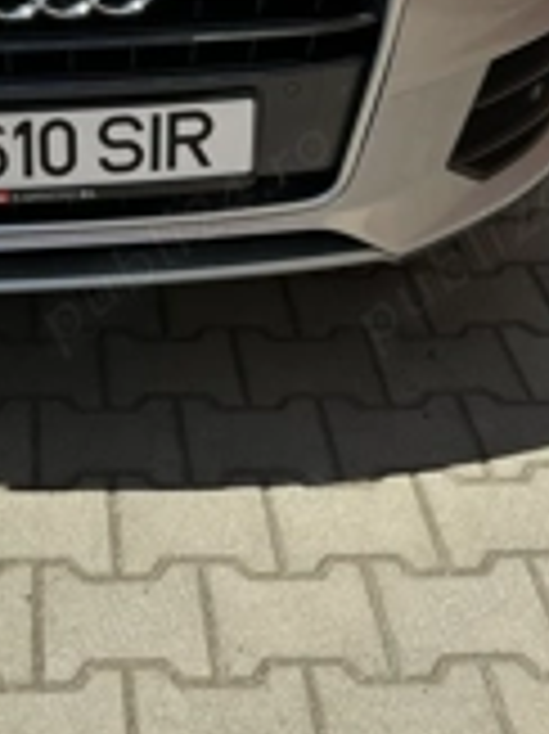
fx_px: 1249
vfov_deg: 30.0
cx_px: 27
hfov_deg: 23.9
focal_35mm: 59
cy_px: -36
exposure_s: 1/4762
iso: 80
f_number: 1.78
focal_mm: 6.86
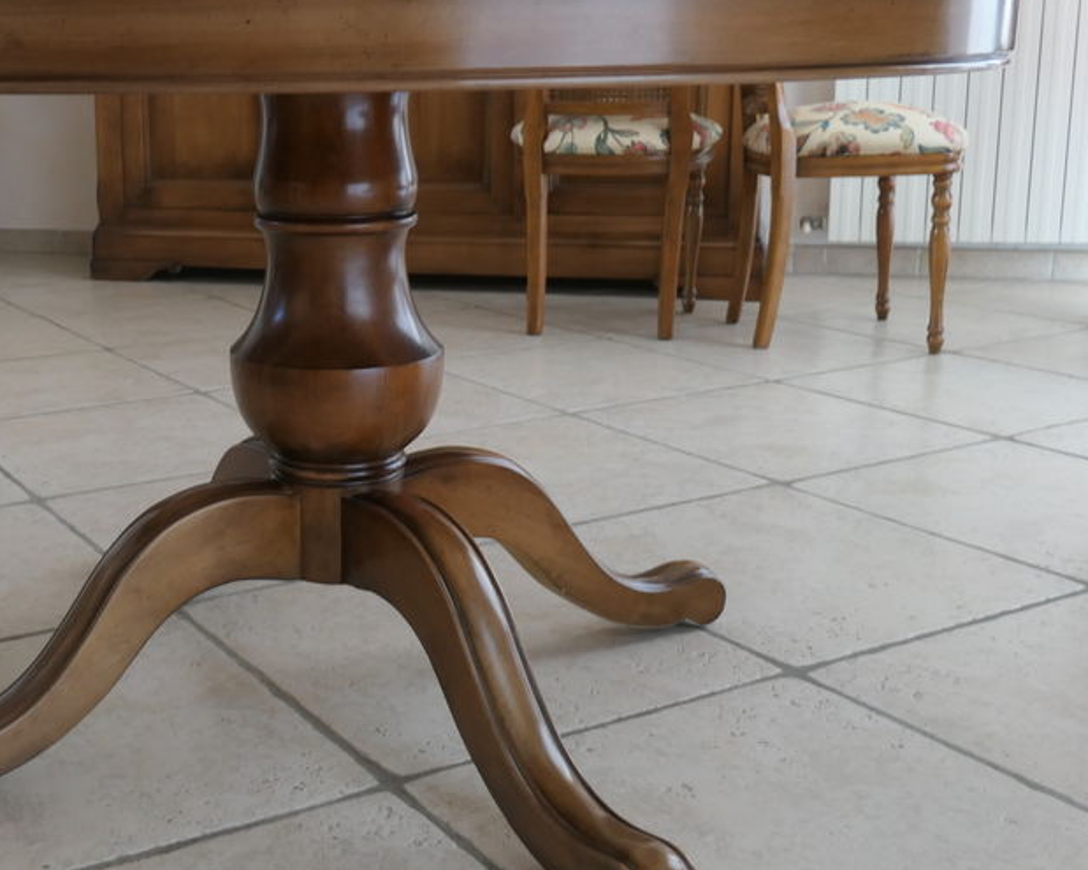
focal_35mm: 44
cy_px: 366
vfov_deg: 34.1
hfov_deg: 40.7
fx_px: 1417
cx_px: 257
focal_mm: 10.6
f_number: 3.5
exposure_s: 1/80
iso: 500
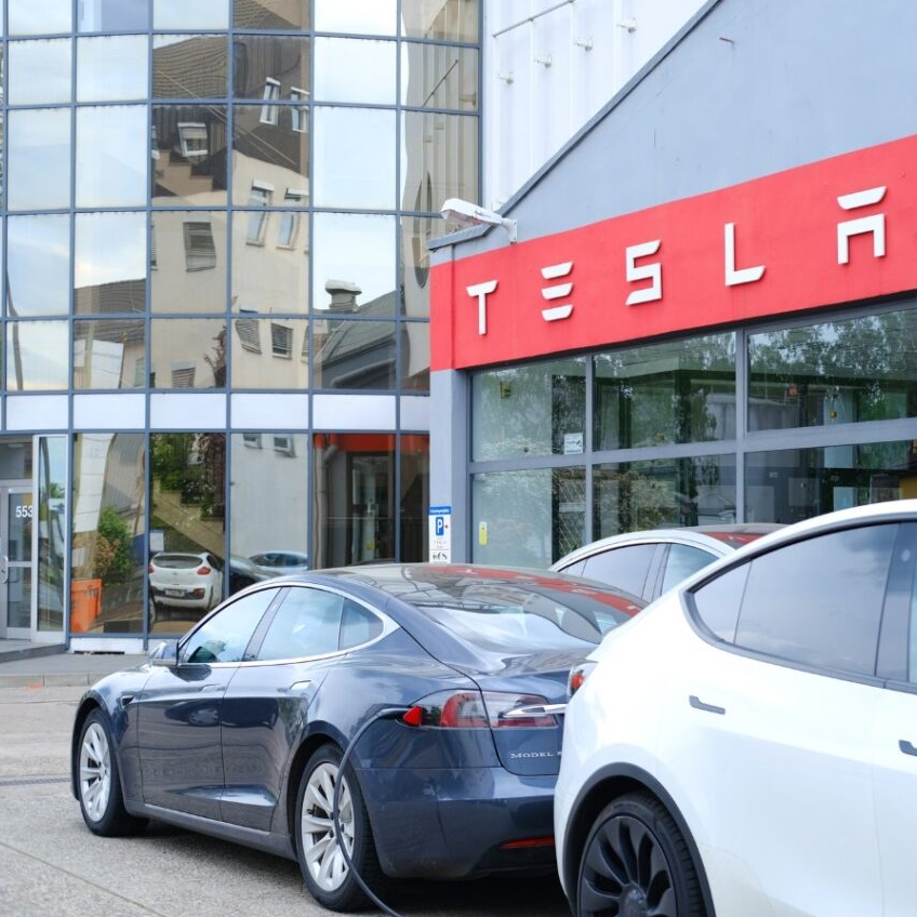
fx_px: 2038
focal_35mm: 68
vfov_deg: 25.4
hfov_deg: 25.2
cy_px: 457
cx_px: 638
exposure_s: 1/250
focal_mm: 35
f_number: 4
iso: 160
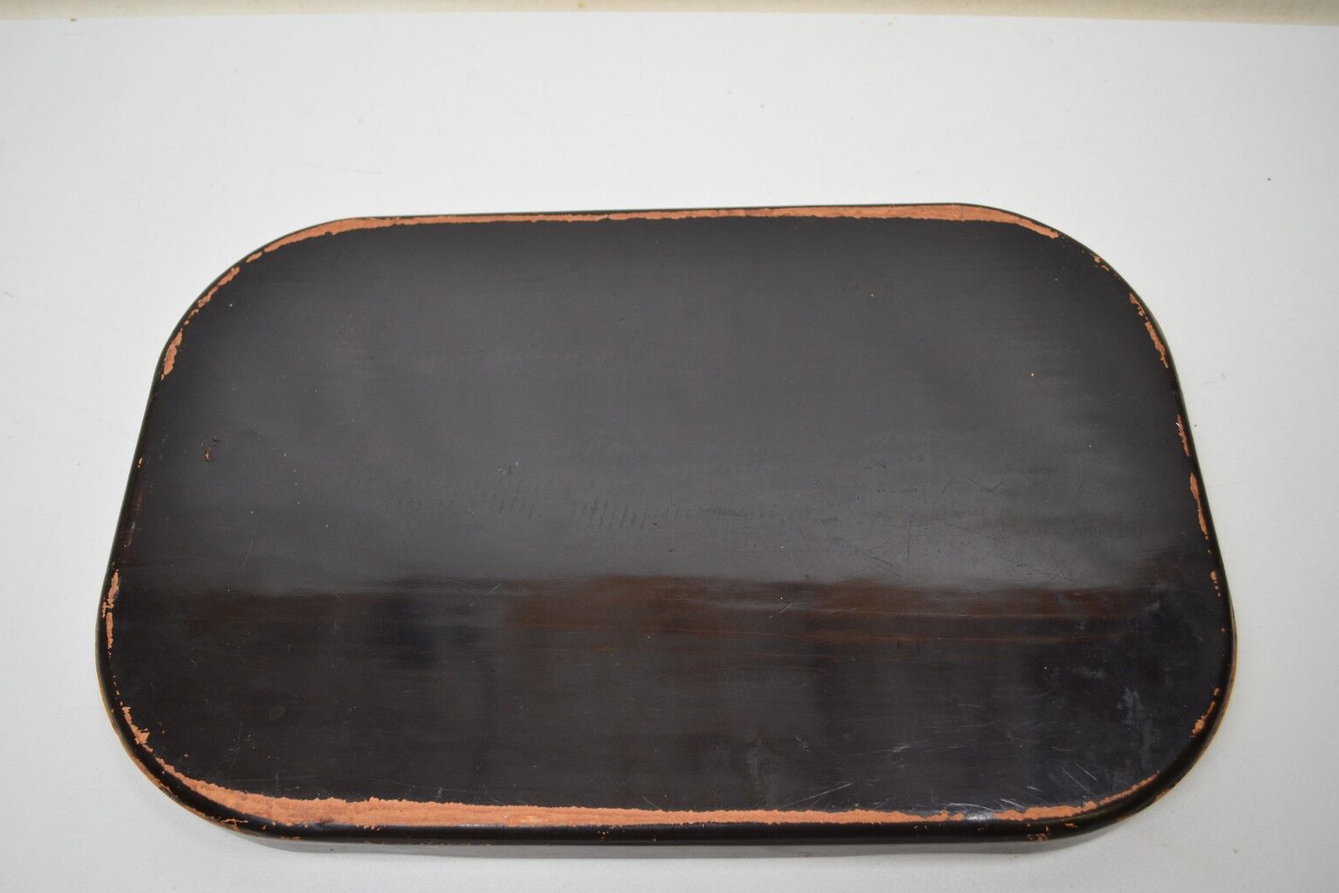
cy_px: 458
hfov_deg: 60.3
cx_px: 647
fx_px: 1153
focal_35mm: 31
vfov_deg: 42.3
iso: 400
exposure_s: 1/80
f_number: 4.5
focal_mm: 20
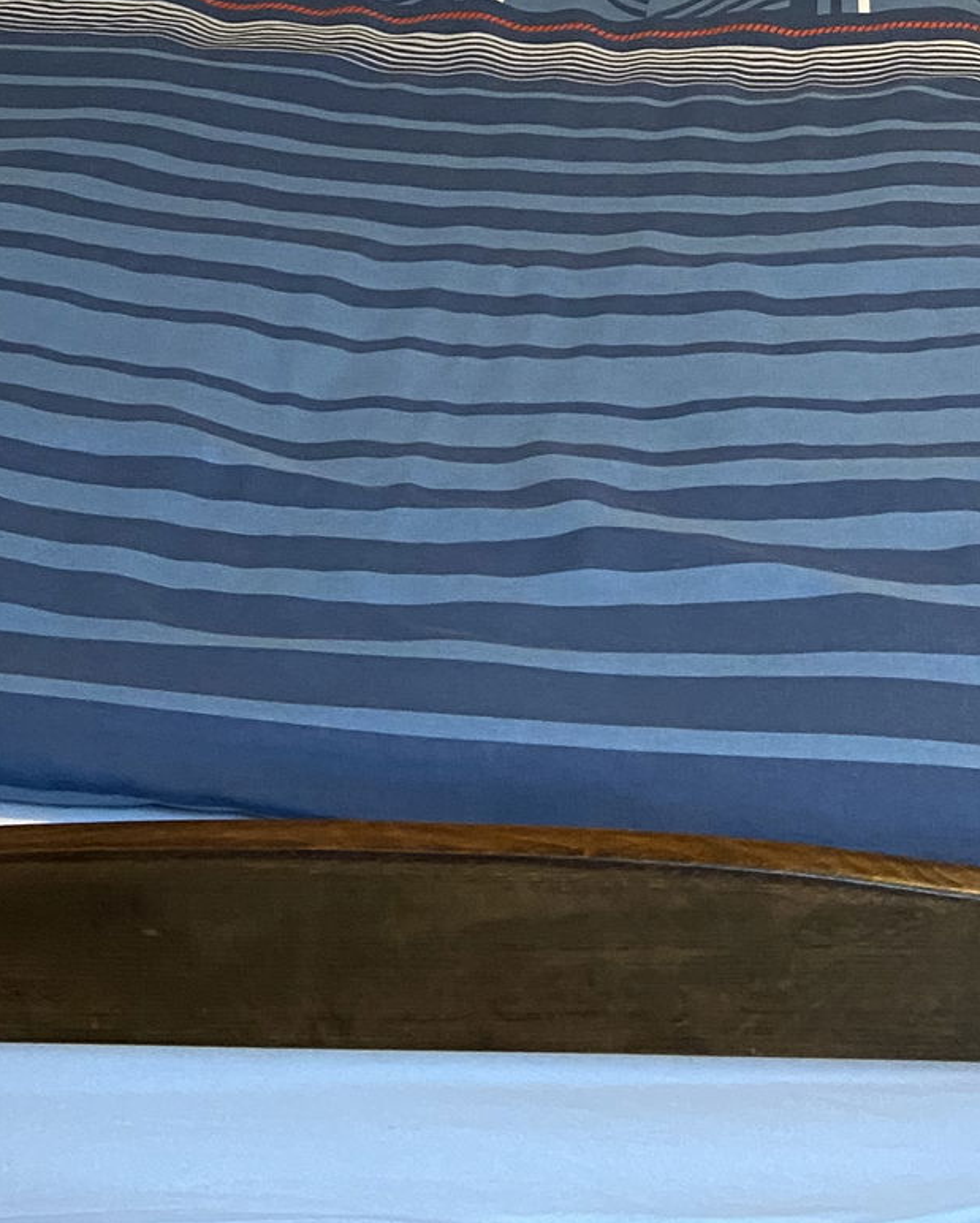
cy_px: -267
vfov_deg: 24.4
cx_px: 502
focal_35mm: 70
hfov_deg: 21.9
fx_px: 2536
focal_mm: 4.25
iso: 320
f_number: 1.8
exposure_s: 1/50
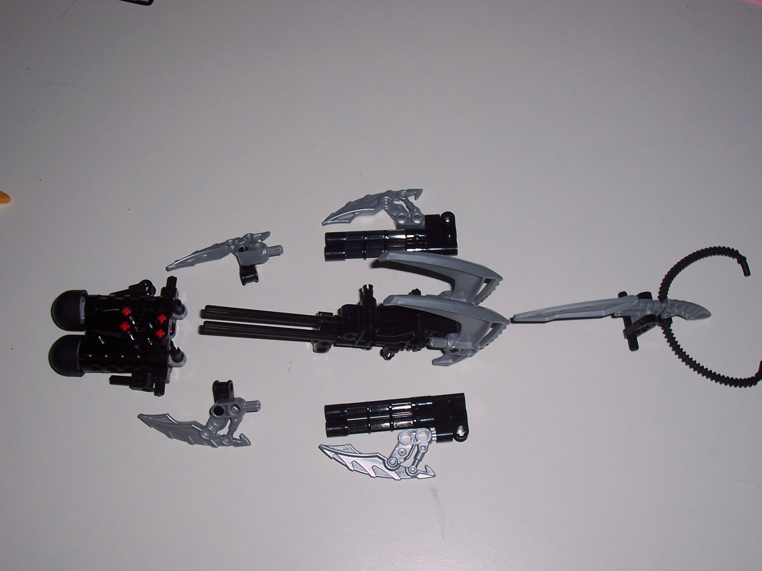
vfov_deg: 34.3
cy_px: 286
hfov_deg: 44.8
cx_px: 381
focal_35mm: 42
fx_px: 925
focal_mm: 7
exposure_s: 1/60
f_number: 3
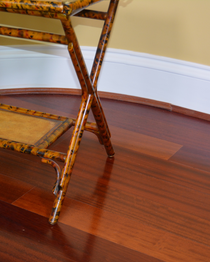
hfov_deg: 17.9
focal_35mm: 85
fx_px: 660
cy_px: 132
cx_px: 40
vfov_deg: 22.5
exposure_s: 1/60
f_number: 5
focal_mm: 40
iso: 720
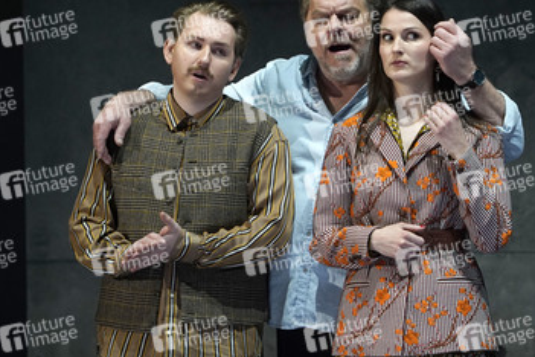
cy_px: 143
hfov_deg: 4.1
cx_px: 303
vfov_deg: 2.7
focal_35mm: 502
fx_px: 7460
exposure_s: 1/160
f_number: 6.3
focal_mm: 391
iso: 3200
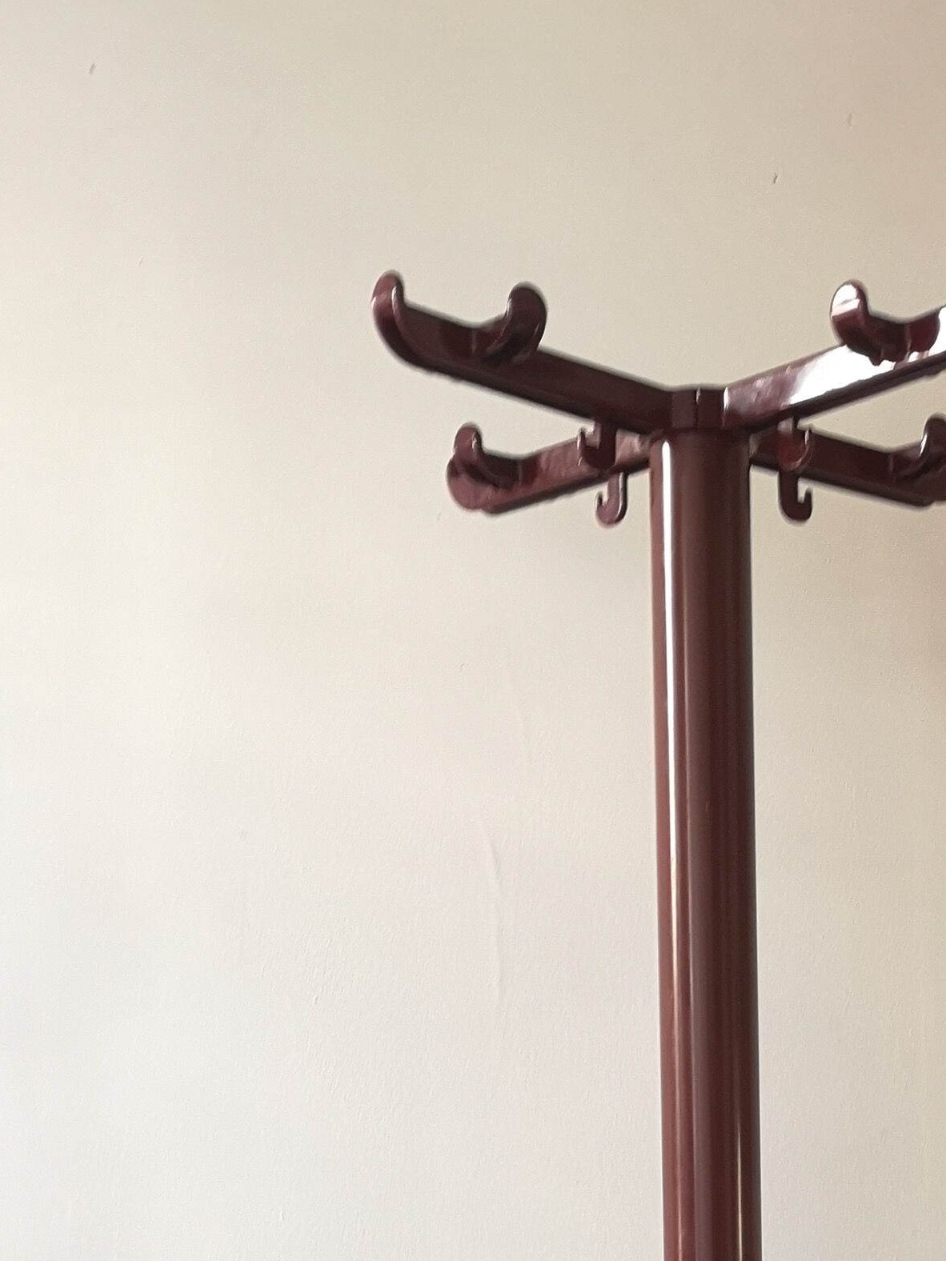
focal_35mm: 68
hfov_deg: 21.3
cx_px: 763
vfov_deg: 26.6
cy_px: 1342
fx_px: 2478
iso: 200
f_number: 1.8
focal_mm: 3.95
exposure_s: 1/33.3
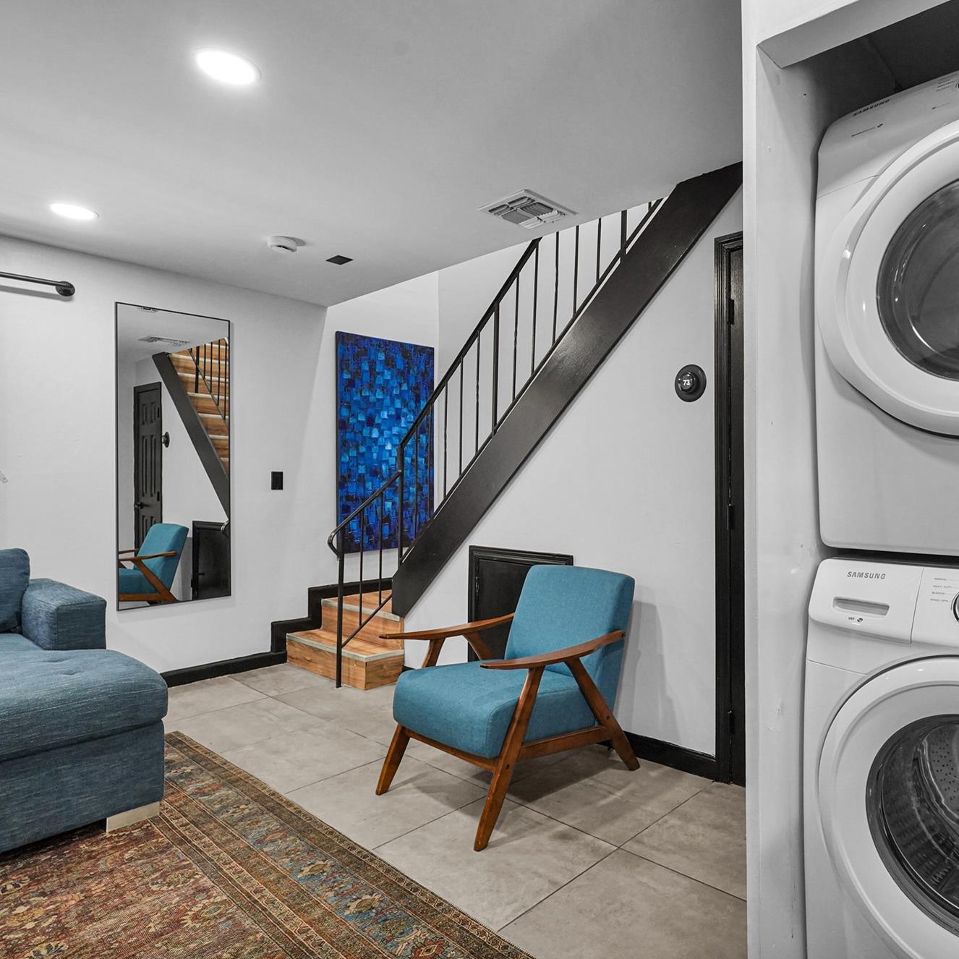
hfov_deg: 69.7
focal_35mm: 21
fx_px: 658
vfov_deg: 72.1
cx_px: 654
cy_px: 476
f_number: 9
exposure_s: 1/30
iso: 1600
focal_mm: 16
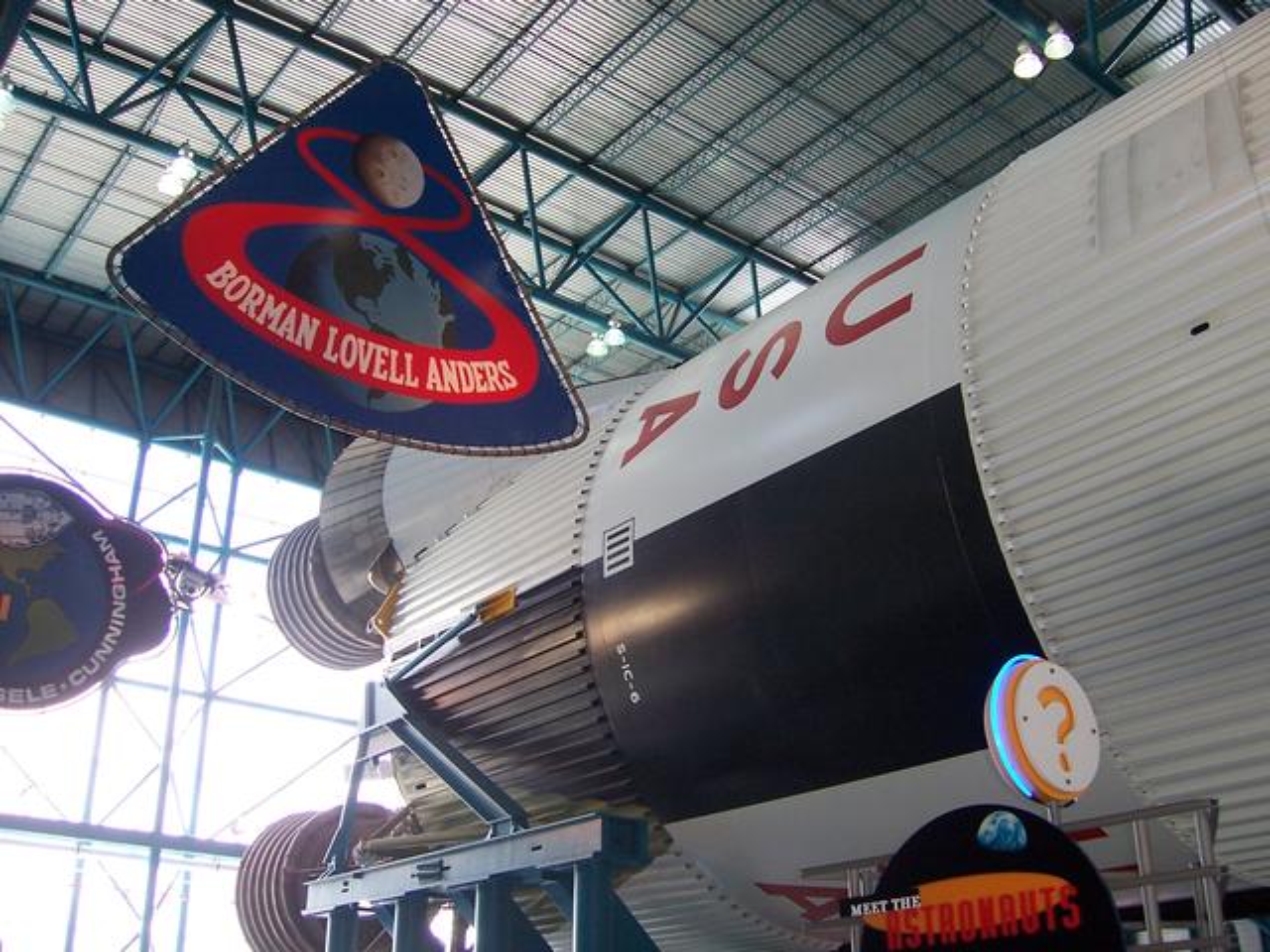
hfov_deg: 51.4
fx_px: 1321
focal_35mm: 36
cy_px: 476
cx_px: 635
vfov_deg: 39.7
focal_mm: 6
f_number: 3
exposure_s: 1/60
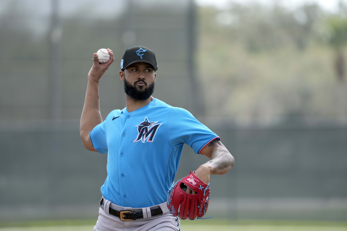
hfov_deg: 3.4
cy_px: 116
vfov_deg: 2.3
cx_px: 174
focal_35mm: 600
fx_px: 5783
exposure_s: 1/1600
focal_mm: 600
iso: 640
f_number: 6.3
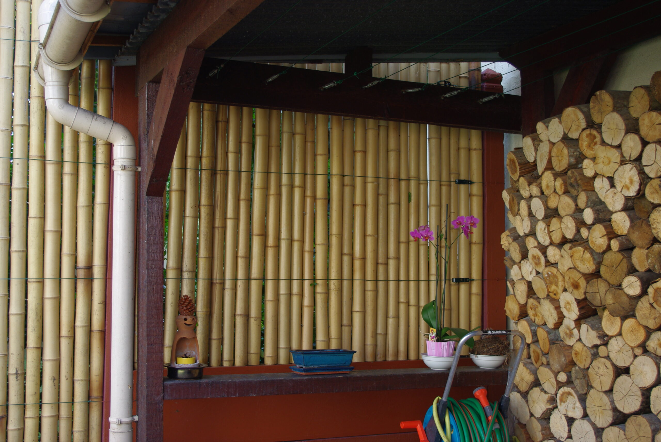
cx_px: 330
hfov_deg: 42.7
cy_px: 221
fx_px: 846
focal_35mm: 46
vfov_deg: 29.3
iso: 100
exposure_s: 1/60
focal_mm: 30.63
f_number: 4
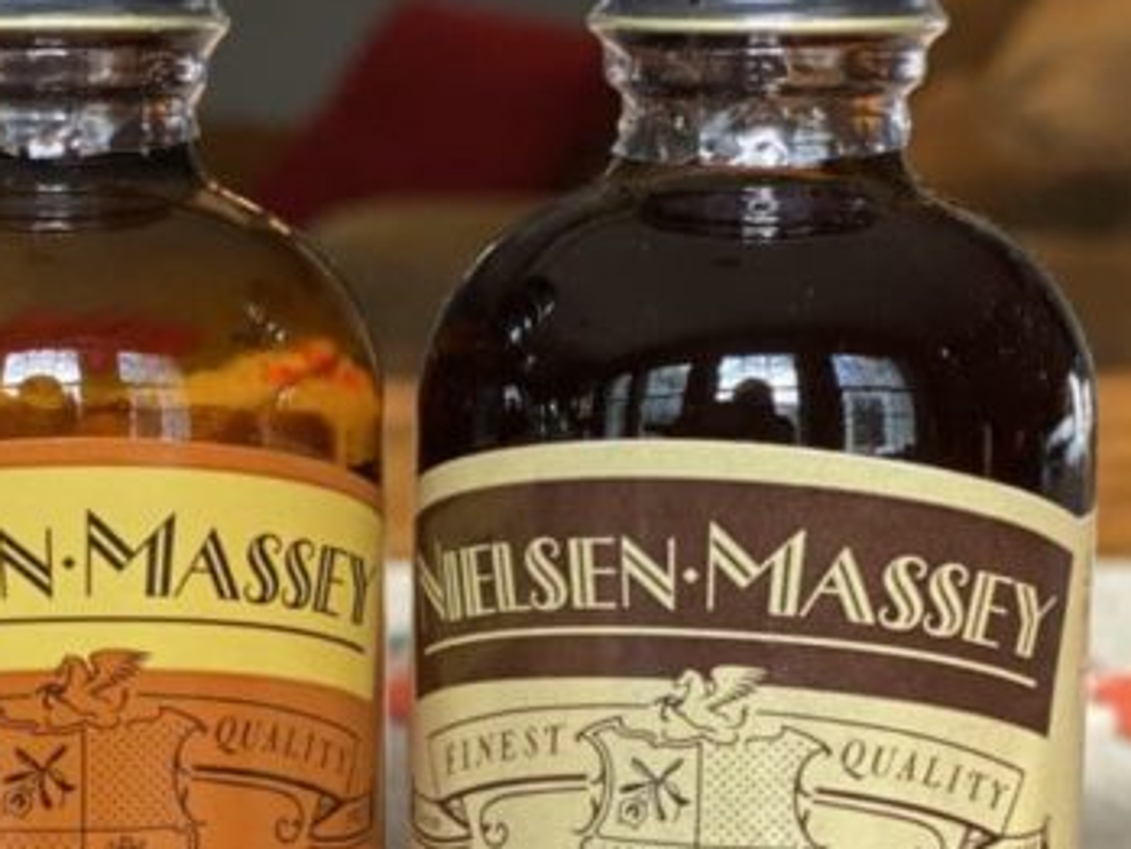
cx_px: 16
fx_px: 4380
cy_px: 669
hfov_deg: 14.5
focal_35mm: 134
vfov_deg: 11.0
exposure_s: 1/120
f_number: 2
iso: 200
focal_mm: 6
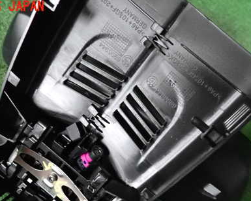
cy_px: 146
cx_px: 121
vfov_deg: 38.4
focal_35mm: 38
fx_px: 282
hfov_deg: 47.9
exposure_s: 1/60
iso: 1600
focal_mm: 4.5
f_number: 2
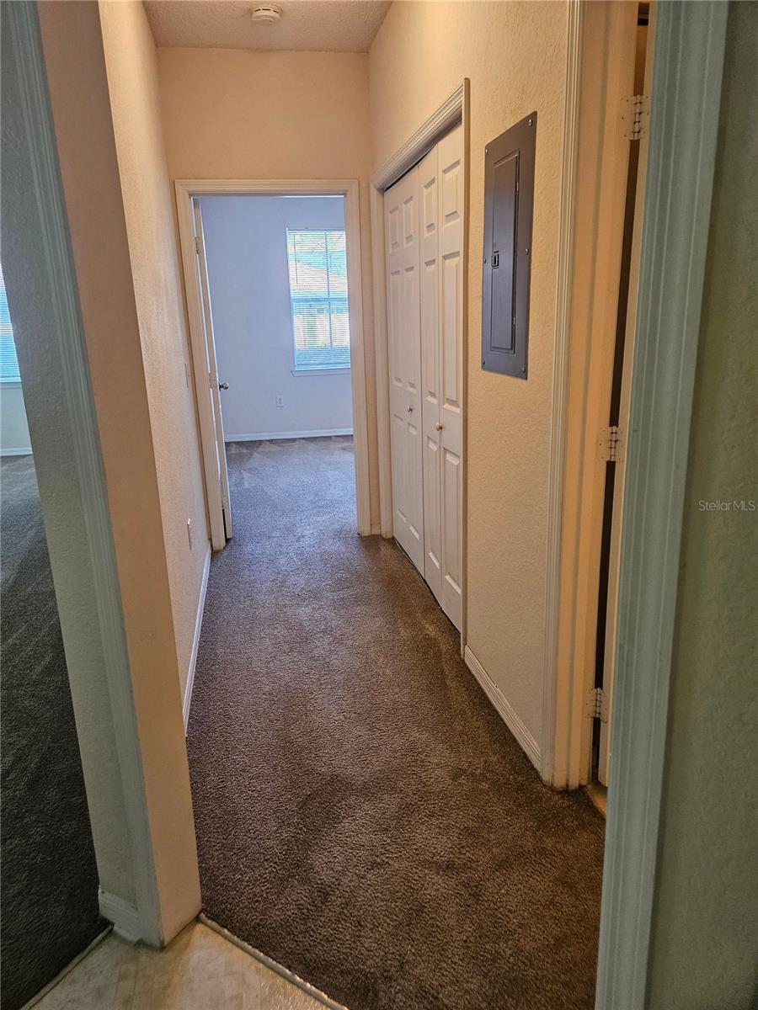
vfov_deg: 73.9
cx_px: 379
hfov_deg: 58.9
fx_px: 672
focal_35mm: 23
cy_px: 505
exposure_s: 1/120
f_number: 1.8
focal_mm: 5.4
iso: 200
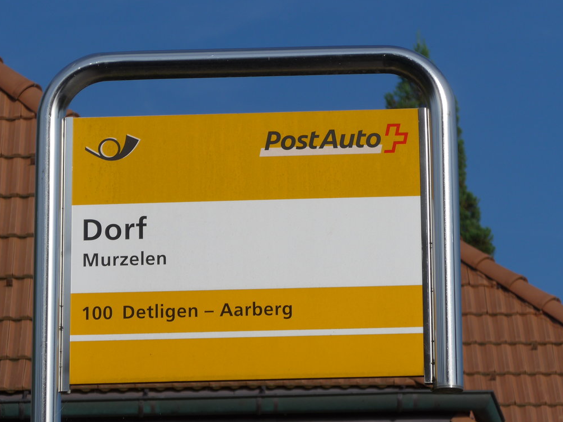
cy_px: 237
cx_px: 238
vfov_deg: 7.1
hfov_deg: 9.4
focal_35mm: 210
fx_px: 3415
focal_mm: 34.2
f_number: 5.6
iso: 80
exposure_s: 1/800
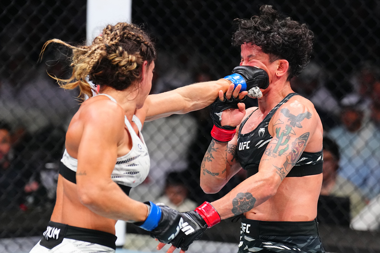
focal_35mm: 125
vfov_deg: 11.0
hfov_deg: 16.4
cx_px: 190
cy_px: 126
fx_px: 1319
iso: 3200
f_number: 2.8
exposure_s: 1/1600
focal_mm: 125
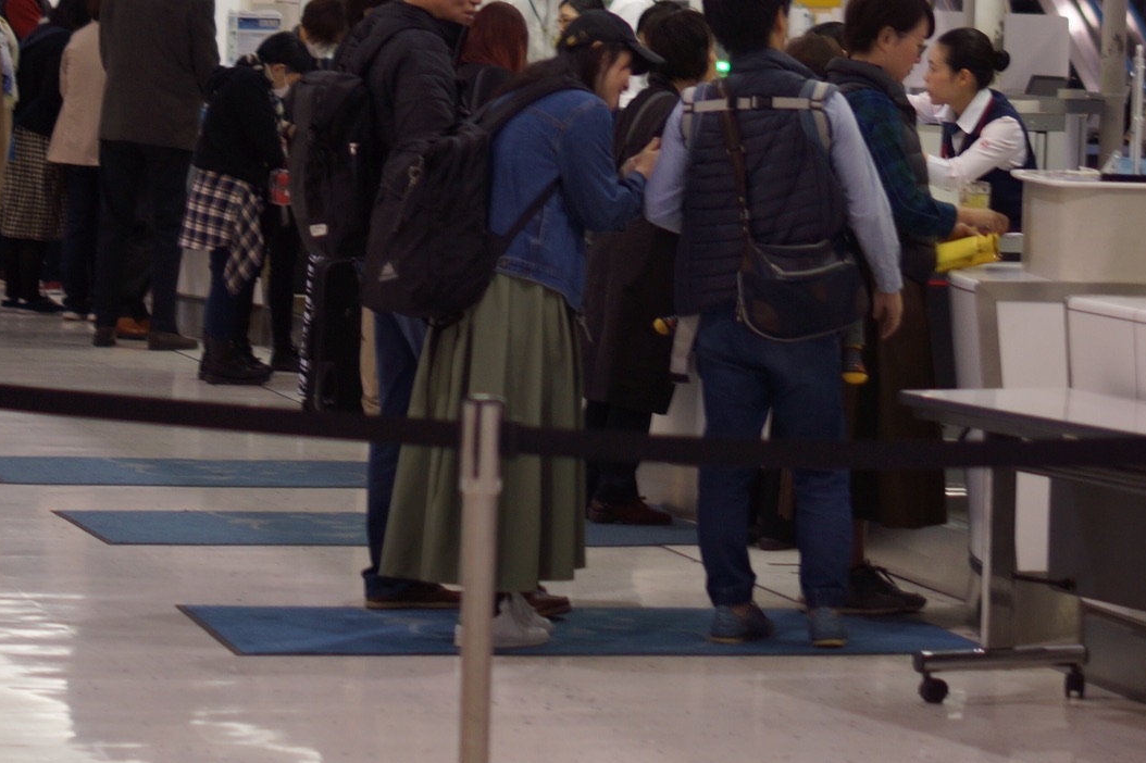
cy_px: -17
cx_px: 762
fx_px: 5219
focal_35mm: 164
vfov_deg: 8.3
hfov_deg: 12.5
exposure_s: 1/125
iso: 100
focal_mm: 50
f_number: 1.8
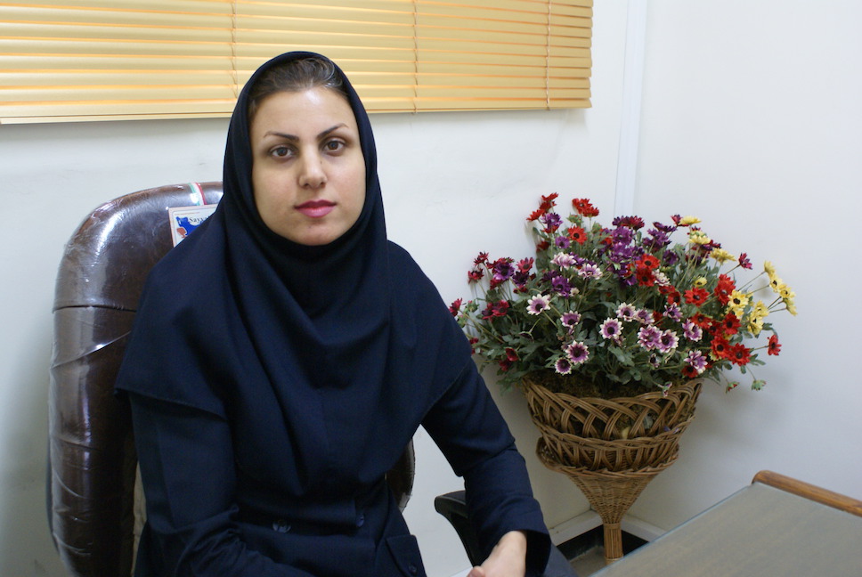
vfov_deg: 34.3
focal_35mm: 39
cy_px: 288
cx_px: 431
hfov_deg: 49.5
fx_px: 935
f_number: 4.5
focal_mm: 26
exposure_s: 1/20
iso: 400
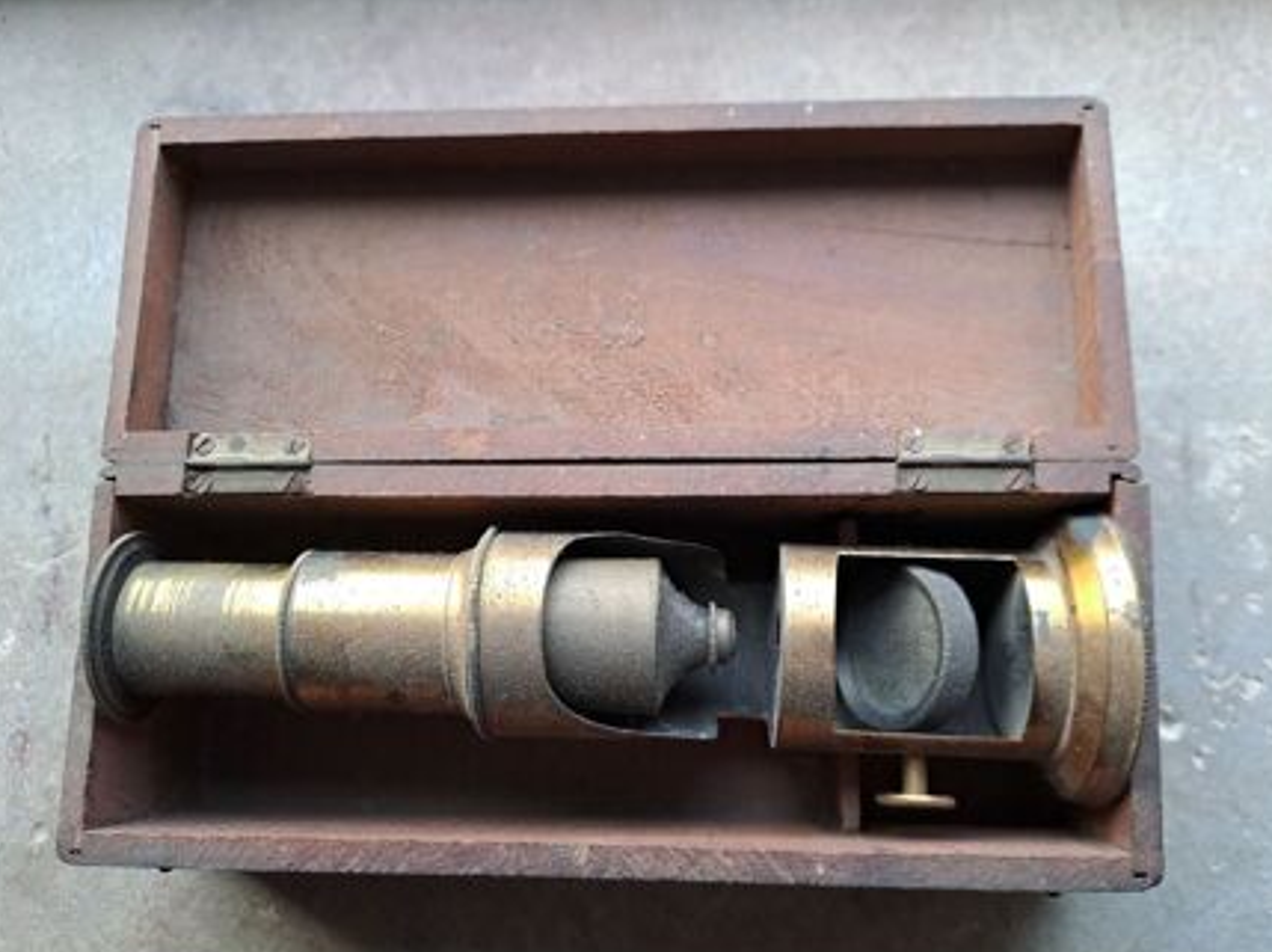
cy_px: 522
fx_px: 1028
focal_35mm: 28
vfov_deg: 49.6
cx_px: 646
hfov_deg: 63.5
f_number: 1.8
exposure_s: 1/60
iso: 125
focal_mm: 4.65
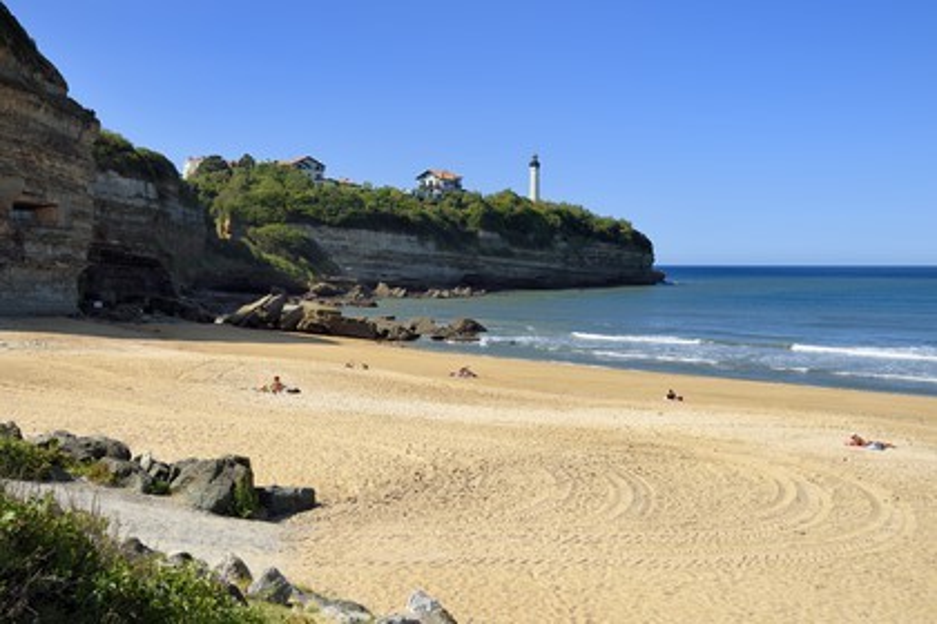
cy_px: 312
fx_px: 937
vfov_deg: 36.9
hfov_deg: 53.1
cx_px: 468
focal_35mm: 36
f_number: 11
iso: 200
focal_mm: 36
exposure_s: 1/320
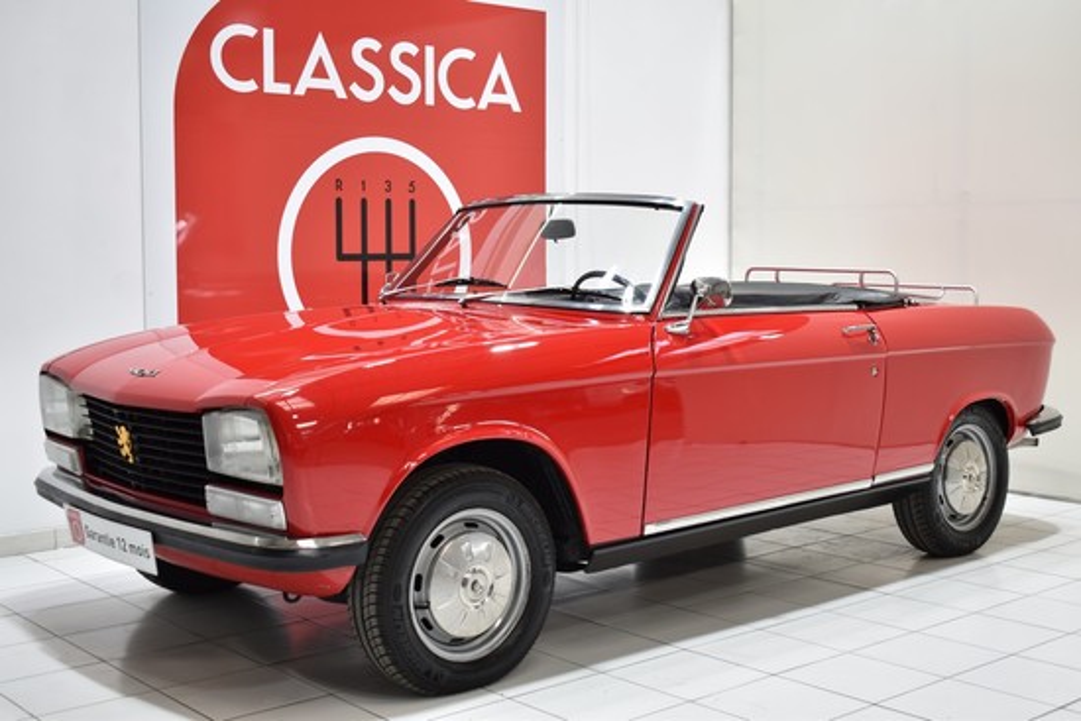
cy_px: 360
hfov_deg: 42.3
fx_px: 1397
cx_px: 540
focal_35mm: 46
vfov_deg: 29.0
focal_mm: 31
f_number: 4.2
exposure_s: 1/20
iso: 100
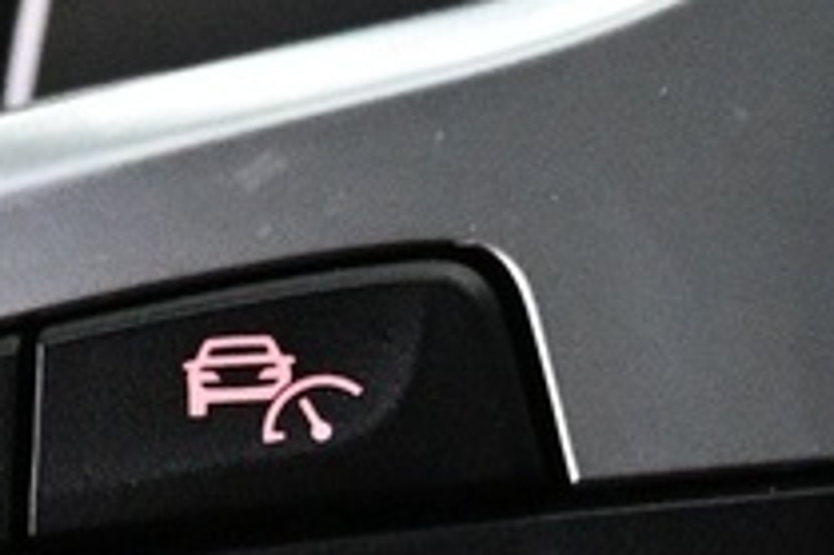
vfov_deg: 7.4
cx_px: -136
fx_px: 4305
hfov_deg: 10.9
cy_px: 387
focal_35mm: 186
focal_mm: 16
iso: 4000
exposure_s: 1/80
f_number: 3.5
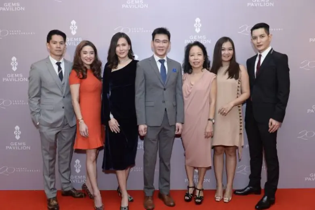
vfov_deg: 42.3
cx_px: 158
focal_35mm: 31
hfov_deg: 60.3
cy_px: 105
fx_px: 271
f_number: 5.6
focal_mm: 31
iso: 800
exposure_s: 1/60
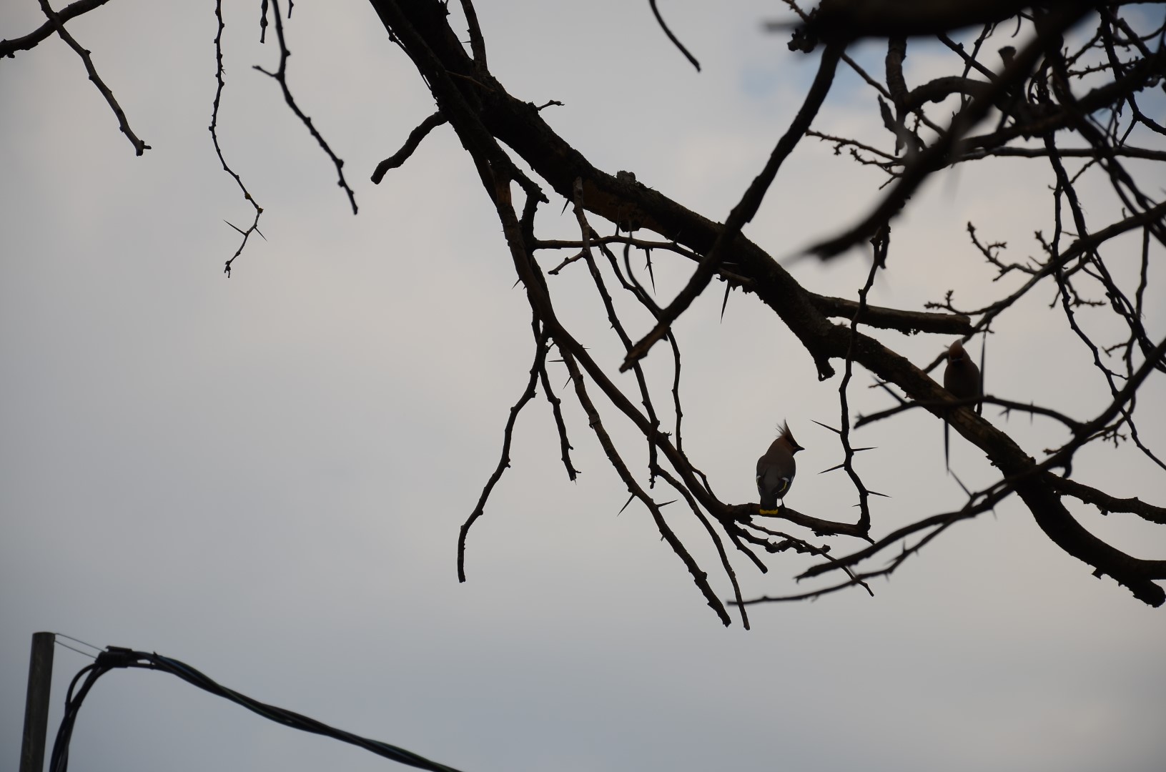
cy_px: 386
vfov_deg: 8.7
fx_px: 5090
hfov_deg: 13.1
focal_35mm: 158
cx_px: 583
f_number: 5.6
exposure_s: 1/500
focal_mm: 105
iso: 100
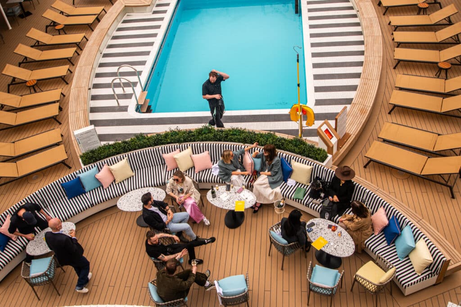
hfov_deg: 53.1
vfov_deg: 36.8
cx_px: 230
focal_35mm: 36
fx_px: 461
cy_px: 154
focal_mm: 24
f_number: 7.1
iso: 100
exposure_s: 1/200
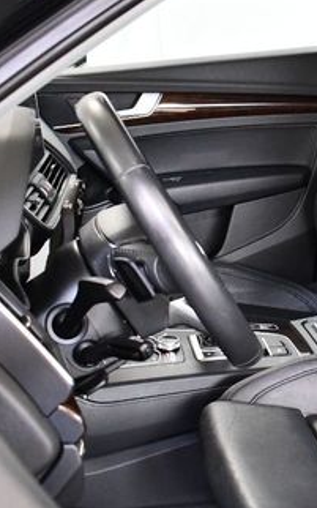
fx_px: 1010
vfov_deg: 28.2
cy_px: 266
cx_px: 423
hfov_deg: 16.7
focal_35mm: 73
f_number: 3.5
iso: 2200
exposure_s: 1/125
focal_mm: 18
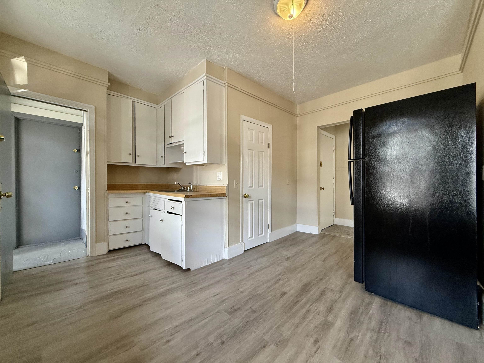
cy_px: 182
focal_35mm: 14
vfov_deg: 85.7
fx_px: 196
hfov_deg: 102.1
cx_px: 242
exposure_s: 1/120
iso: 250
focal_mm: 2.22
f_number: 2.2
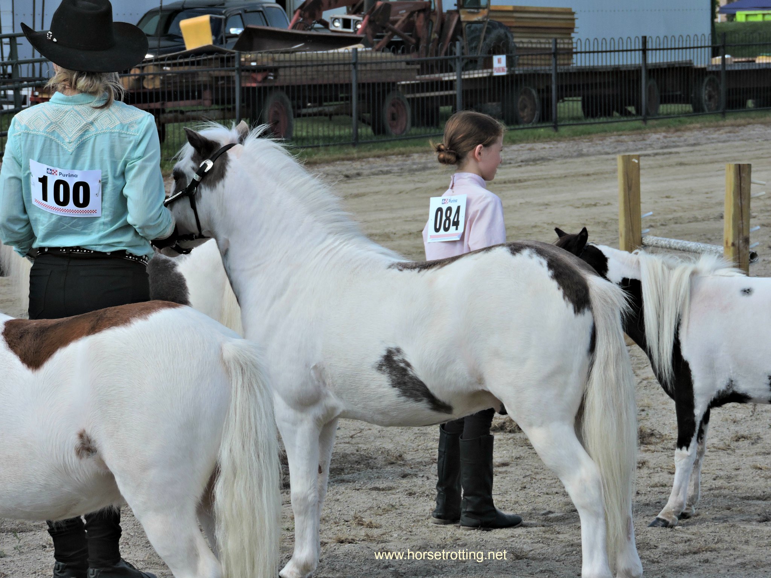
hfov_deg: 11.6
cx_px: 386
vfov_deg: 8.7
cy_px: 289
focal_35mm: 170
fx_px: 3786
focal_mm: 30.3
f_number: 4.5
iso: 100
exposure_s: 1/500
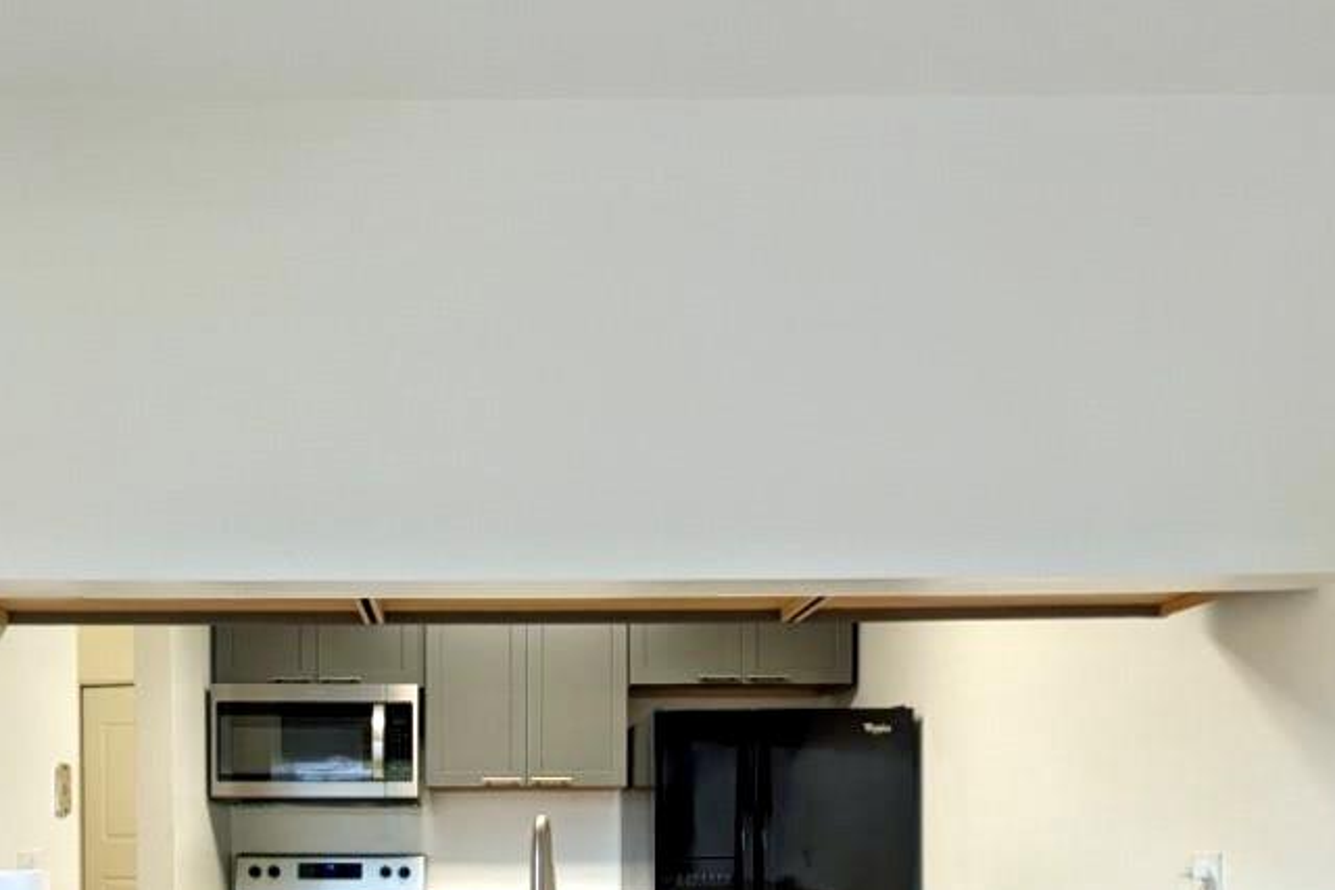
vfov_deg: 44.9
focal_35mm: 25
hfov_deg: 69.6
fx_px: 927
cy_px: 855
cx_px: 451
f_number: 1.7
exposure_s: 1/120
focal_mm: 2.02
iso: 99
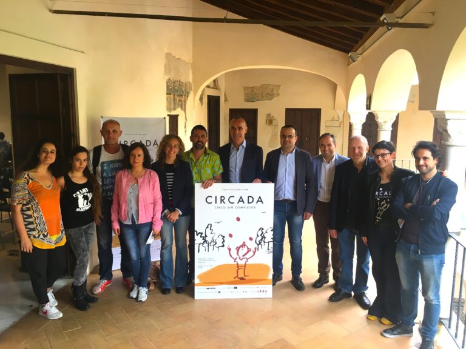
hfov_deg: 61.7
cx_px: 233
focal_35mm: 29
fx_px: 390
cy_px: 174
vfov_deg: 48.2
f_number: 2.2
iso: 32
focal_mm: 4.15
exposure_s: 1/33
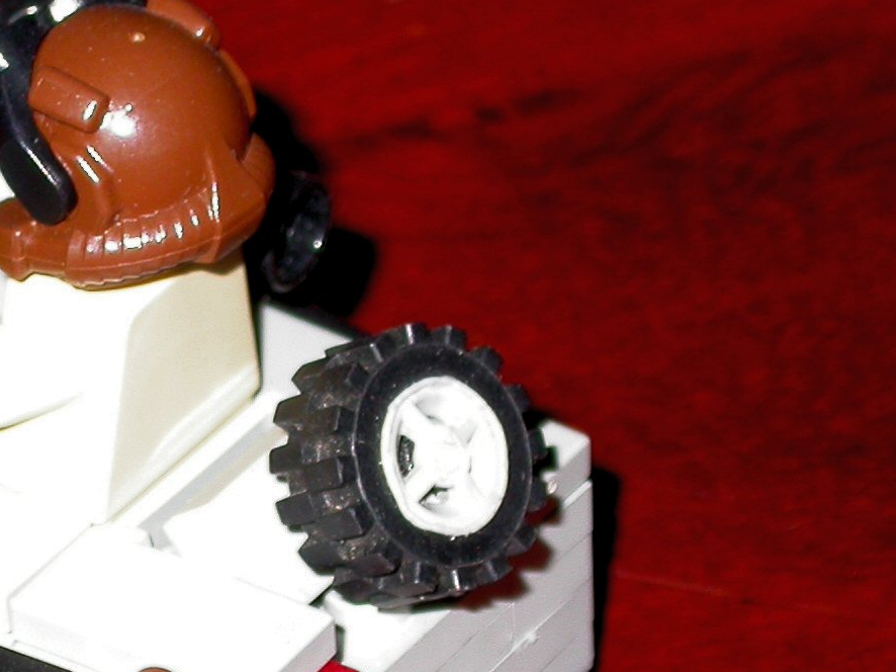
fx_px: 8099
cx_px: 46
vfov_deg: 4.7
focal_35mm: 313
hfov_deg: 6.3
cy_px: 589
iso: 100
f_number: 4.4
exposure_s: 1/60.3
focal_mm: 25.3
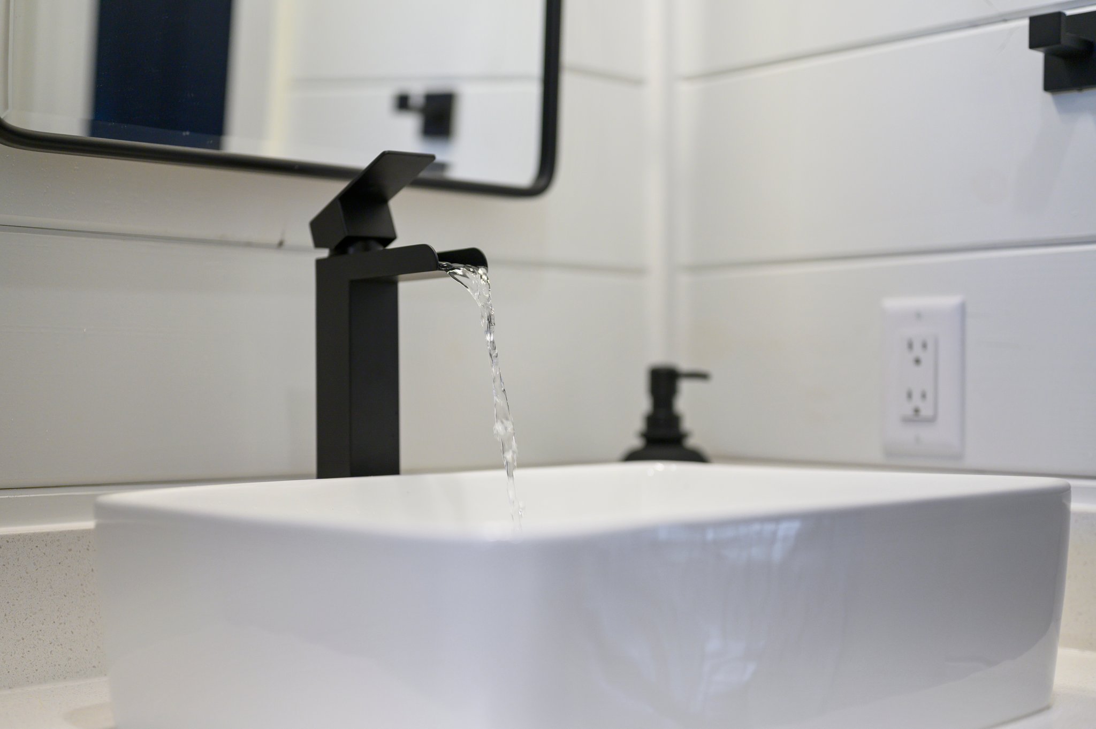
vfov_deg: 26.9
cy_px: 364
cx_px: 548
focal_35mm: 50
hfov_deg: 39.6
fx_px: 1521
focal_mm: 50
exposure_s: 1/320
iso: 400
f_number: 1.8
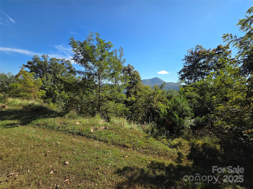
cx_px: 126
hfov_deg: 106.2
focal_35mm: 13
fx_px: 95
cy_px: 94
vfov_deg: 89.9
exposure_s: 1/1525
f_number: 2.2
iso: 50
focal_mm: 2.2
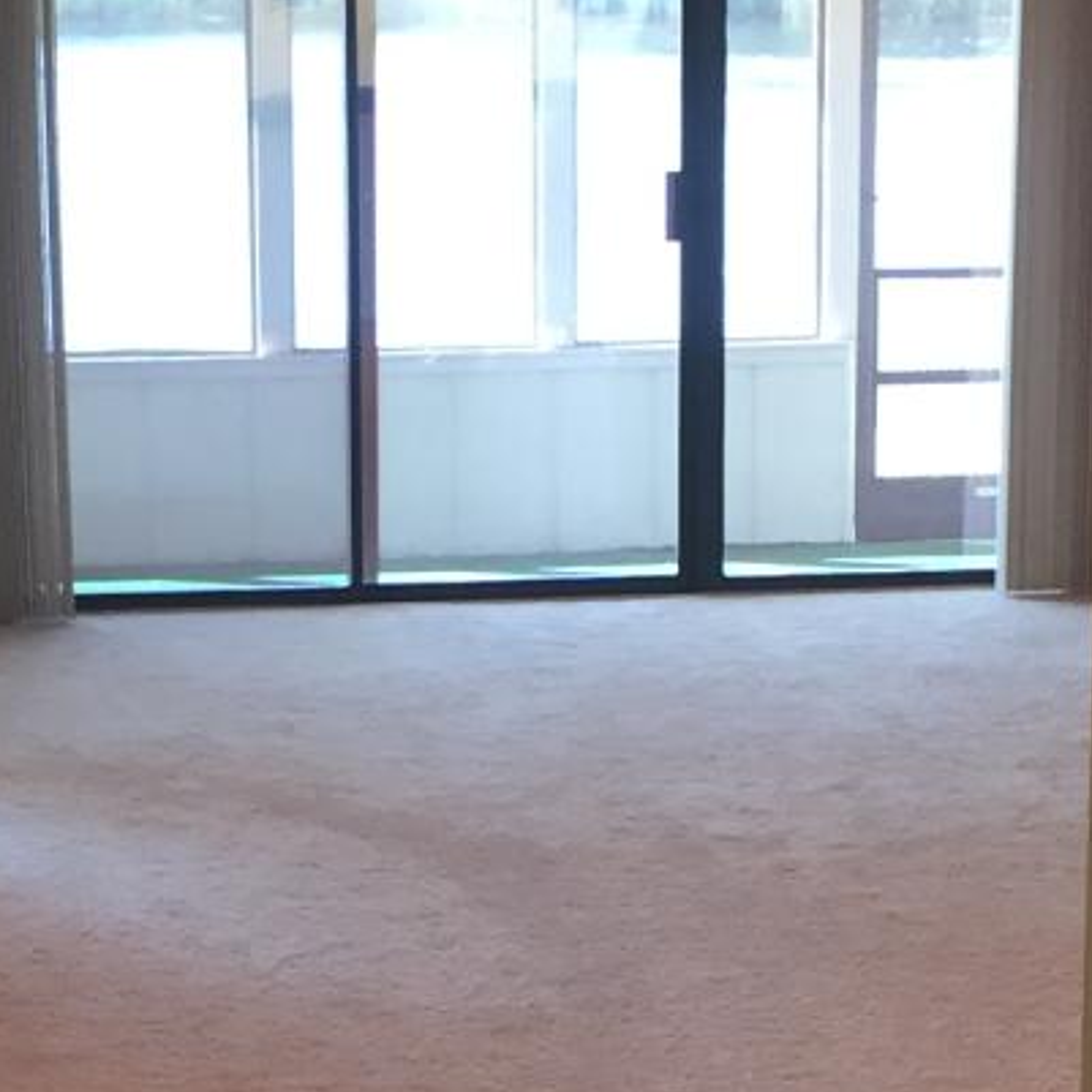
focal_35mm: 128
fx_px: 4568
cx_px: 441
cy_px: 1016
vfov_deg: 13.5
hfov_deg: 13.6
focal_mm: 4.15
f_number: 2.2
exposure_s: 1/30
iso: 64
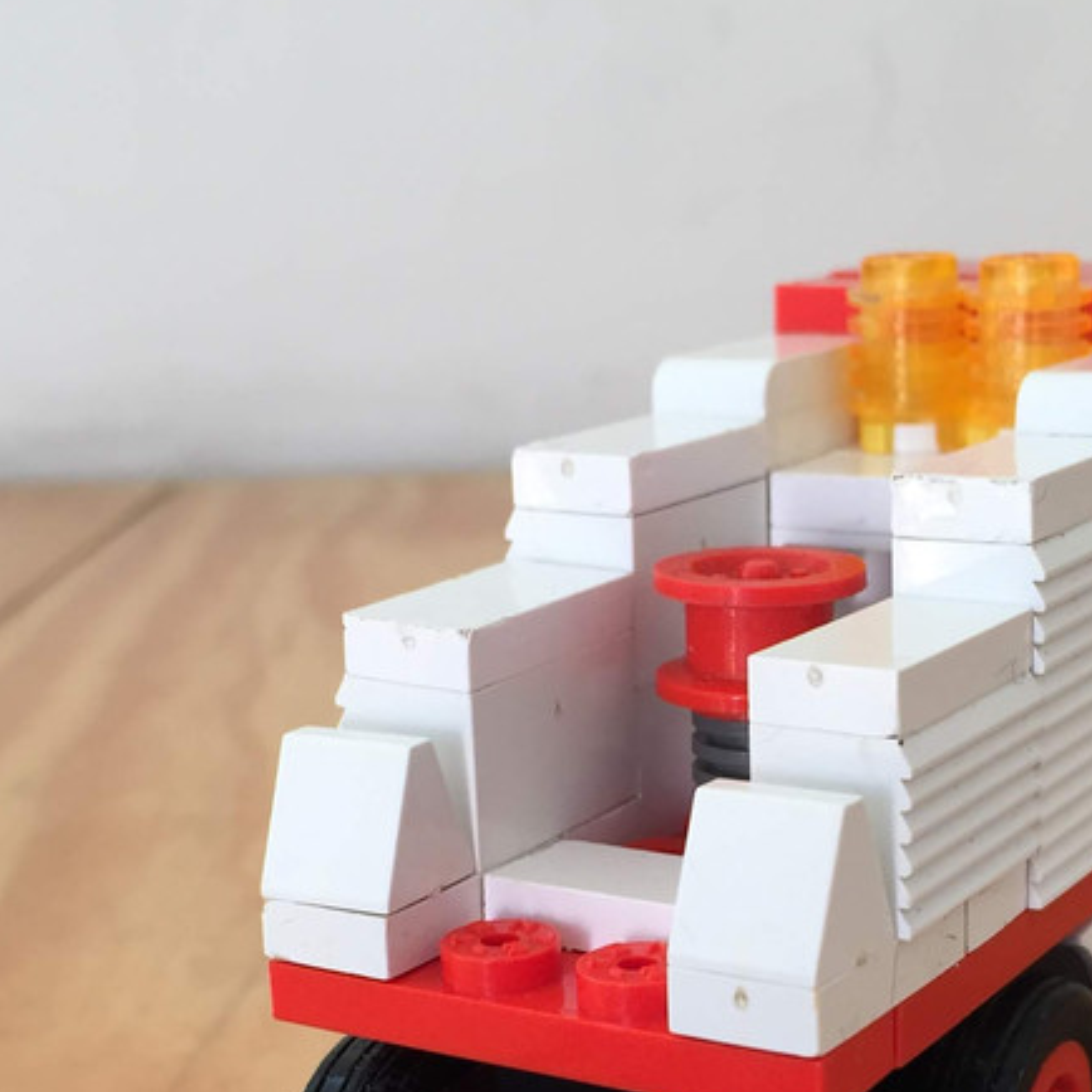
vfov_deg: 26.5
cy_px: 966
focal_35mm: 63
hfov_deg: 27.1
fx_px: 2248
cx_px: 736
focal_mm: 4.15
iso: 32
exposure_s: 1/33
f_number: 2.2
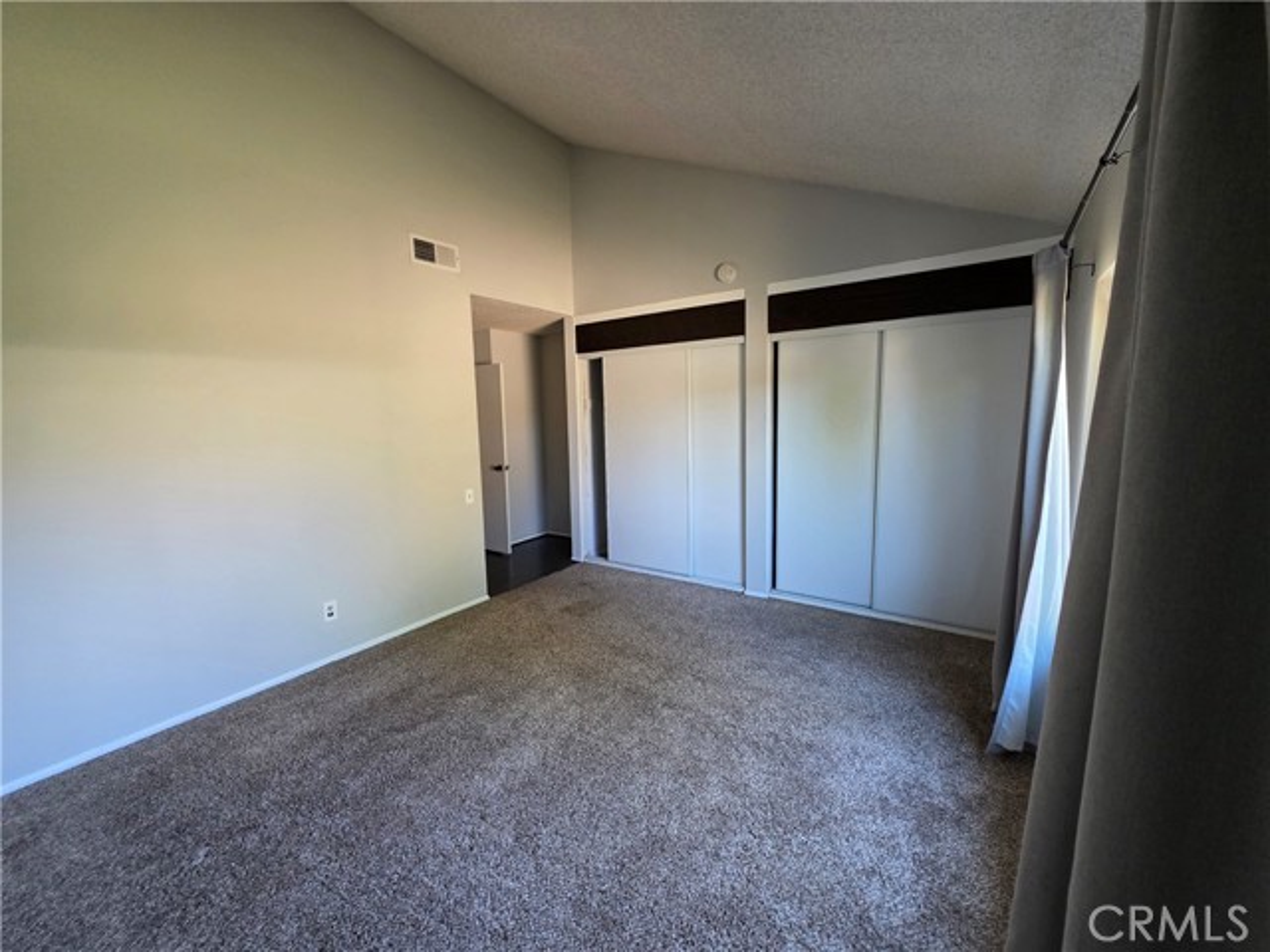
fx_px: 477
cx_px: 635
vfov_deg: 89.9
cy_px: 476
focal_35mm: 13
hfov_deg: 106.2
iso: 250
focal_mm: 2.2
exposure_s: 1/60
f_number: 1.9
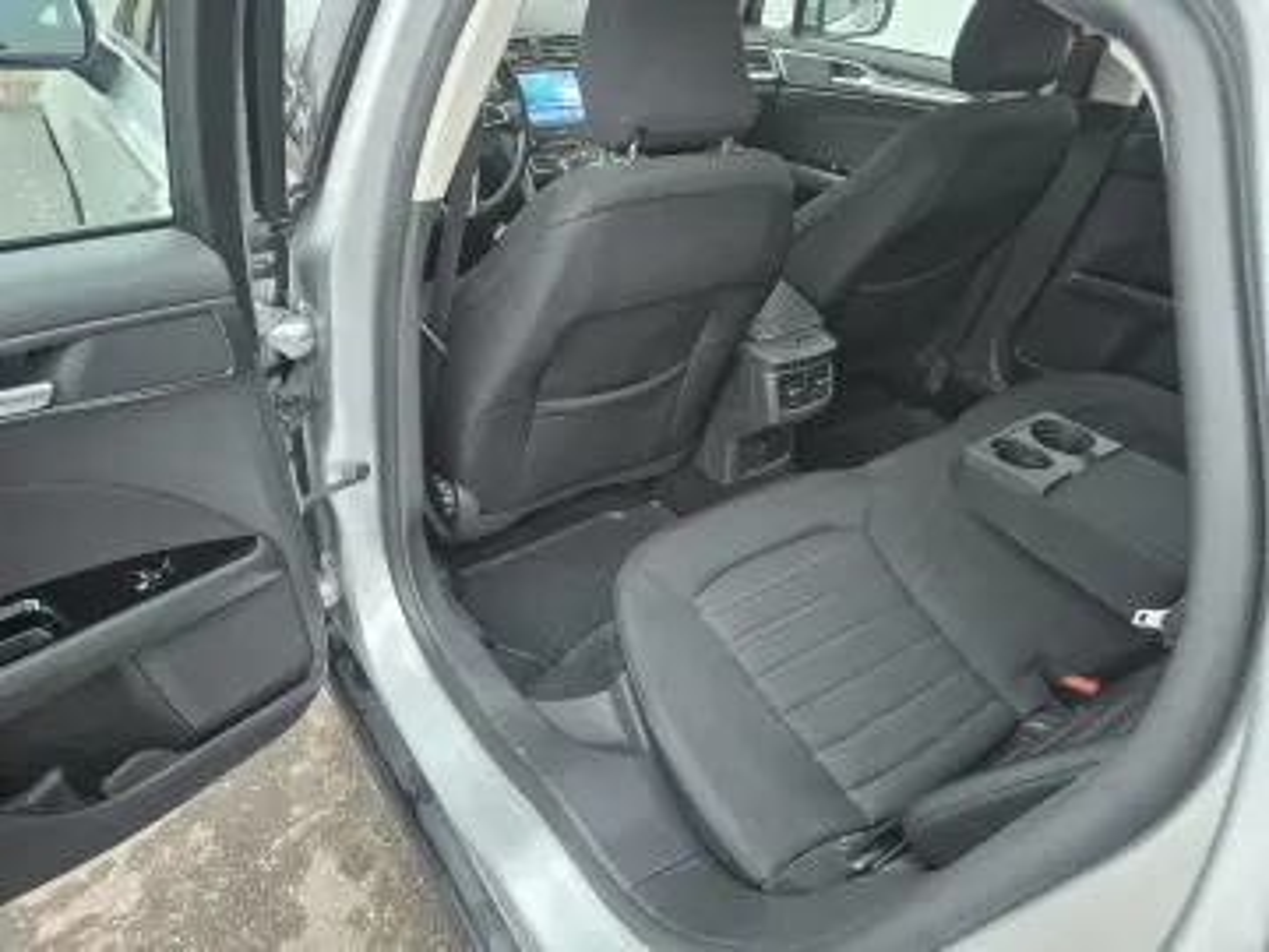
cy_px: 476
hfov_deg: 73.9
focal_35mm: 23
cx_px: 634
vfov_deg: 58.9
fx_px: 843
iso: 2000
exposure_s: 1/50
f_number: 1.8
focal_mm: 5.4
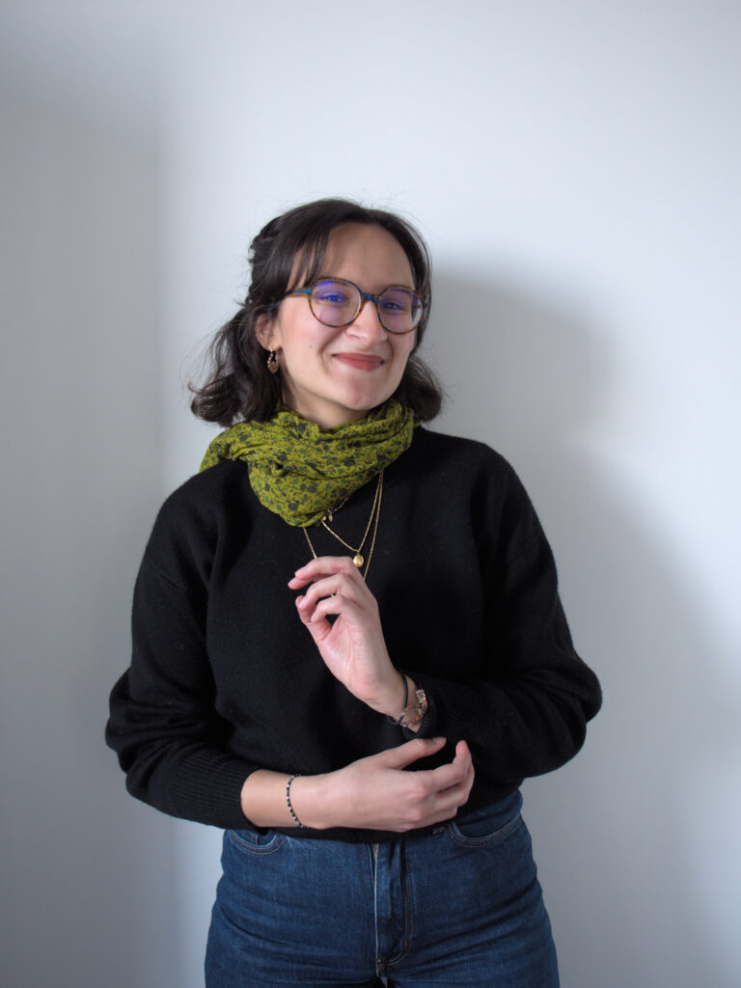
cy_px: 494
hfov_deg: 41.8
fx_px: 970
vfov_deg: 54.0
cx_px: 370
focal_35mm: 34
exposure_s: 1/125
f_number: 2.8
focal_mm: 16
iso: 200
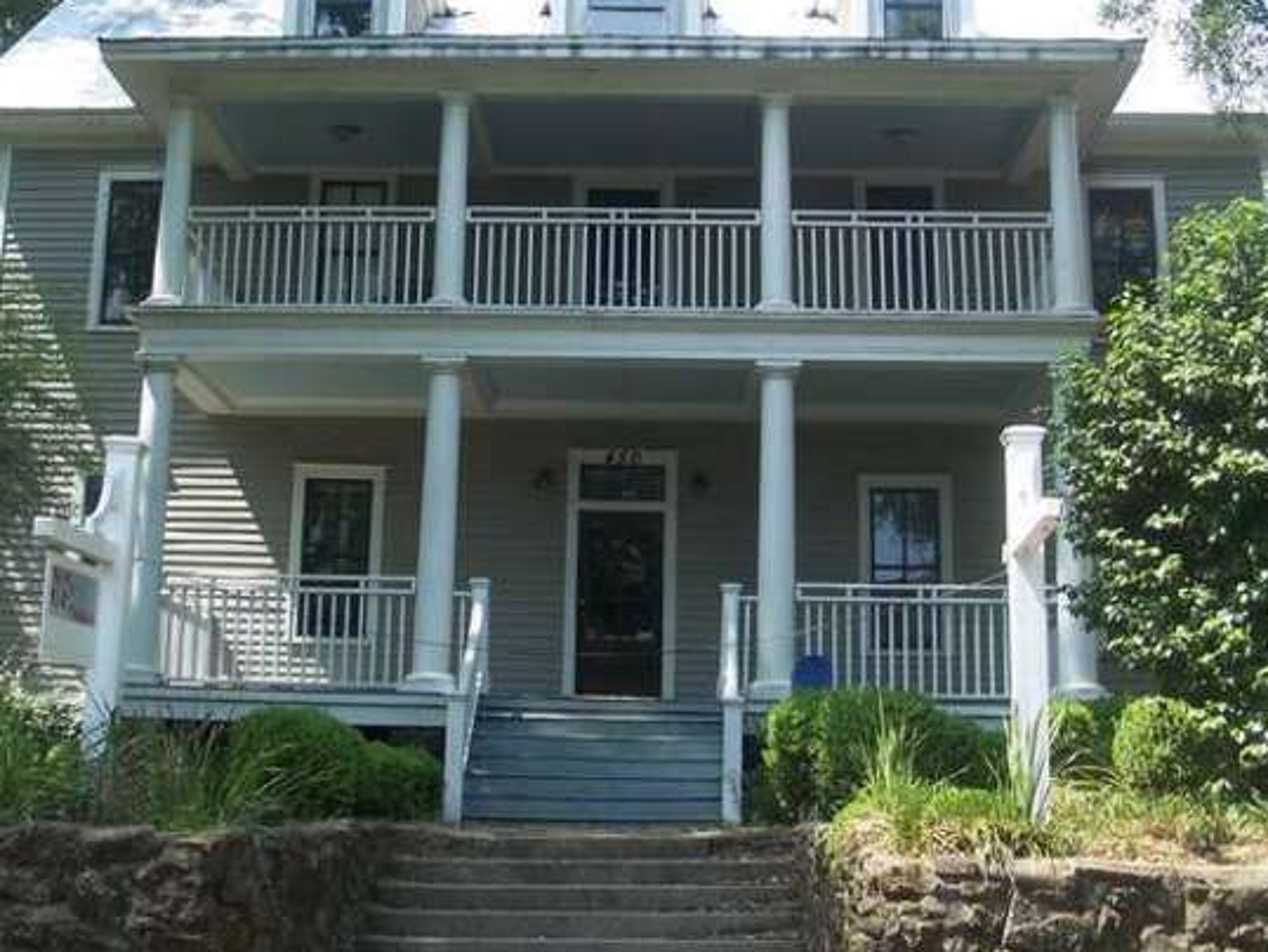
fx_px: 2016
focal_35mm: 55
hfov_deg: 34.8
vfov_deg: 26.5
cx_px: 528
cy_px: 361
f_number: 2.8
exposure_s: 1/250
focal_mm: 7.8
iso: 64
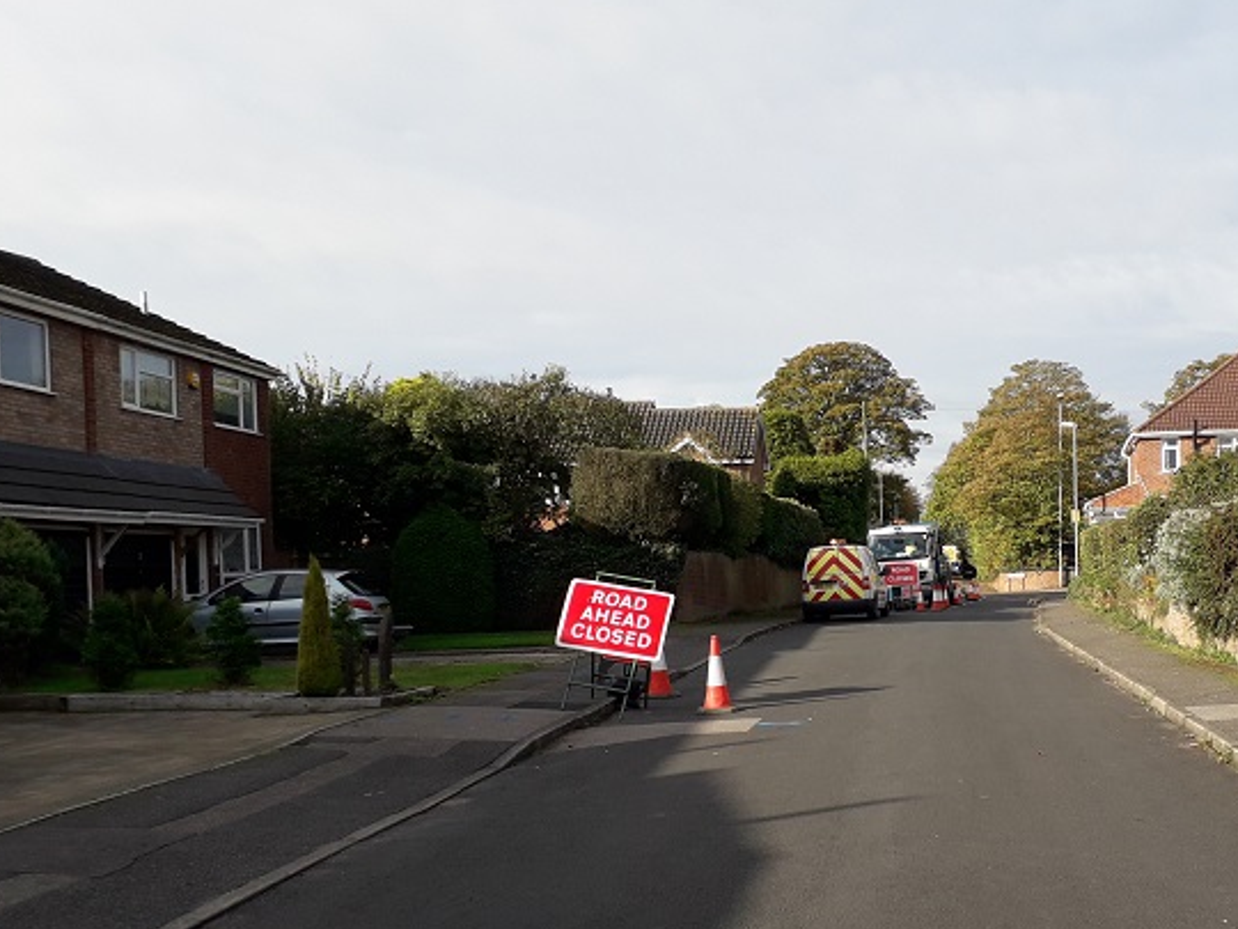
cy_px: 603
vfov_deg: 35.7
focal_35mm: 40
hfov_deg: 45.9
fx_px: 1431
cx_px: 848
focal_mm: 3.6
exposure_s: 1/1284
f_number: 1.9
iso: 40
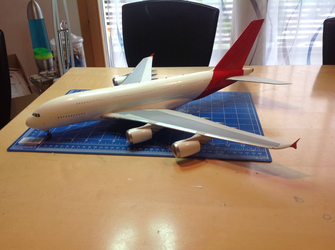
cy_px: 125
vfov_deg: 40.6
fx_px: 338
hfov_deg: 52.7
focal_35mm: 35
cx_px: 168
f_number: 2.4
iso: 64
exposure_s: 1/33
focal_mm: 4.28
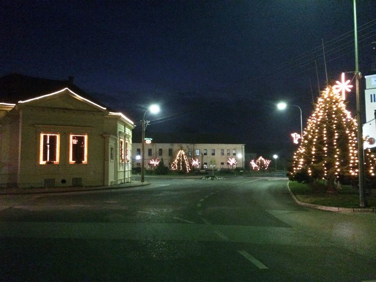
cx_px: 188
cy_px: 141
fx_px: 326
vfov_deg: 46.8
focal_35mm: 30
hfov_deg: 60.0
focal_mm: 4.12
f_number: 2.2
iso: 1250
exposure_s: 1/15
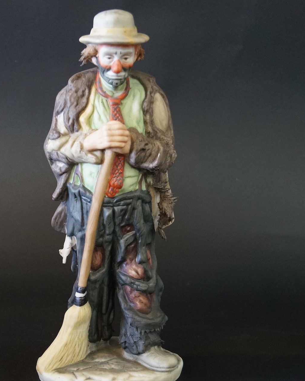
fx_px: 733
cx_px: 101
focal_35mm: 65
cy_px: 199
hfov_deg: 23.4
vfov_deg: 29.1
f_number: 4.5
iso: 1250
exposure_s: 1/60
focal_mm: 28
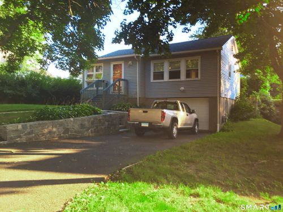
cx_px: 142
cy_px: 106
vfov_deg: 48.2
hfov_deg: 61.7
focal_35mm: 29
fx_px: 237
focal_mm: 4.15
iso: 40
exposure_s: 1/120
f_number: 2.2
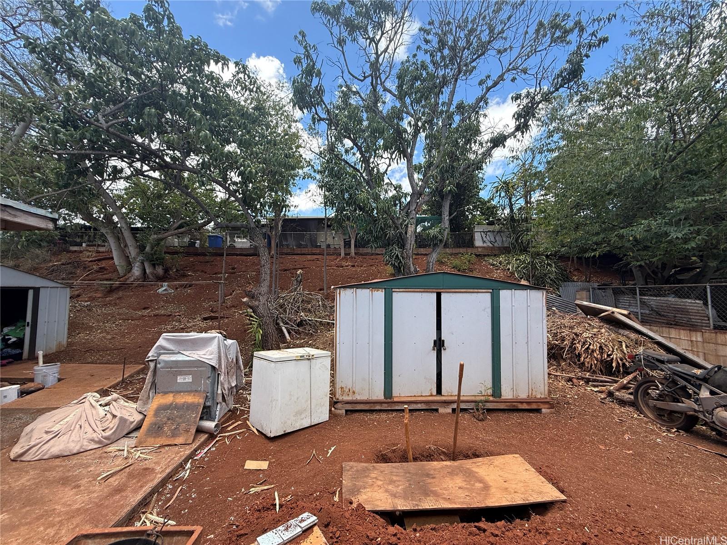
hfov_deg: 102.1
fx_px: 294
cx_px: 364
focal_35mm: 14
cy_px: 272
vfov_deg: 85.7
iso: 64
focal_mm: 2.22
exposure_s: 1/644
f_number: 2.2
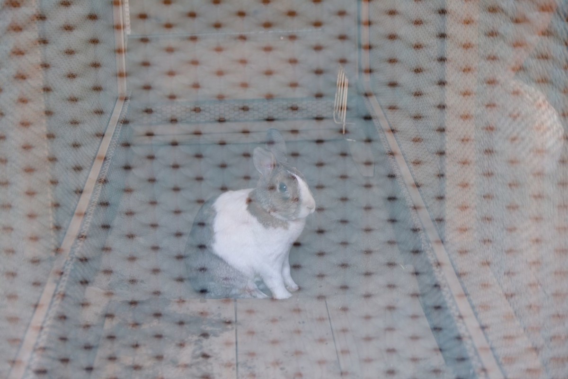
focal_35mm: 83
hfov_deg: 24.5
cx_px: 284
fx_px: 1309
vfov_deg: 16.5
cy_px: 190
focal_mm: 55
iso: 160
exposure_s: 1/6.5
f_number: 4
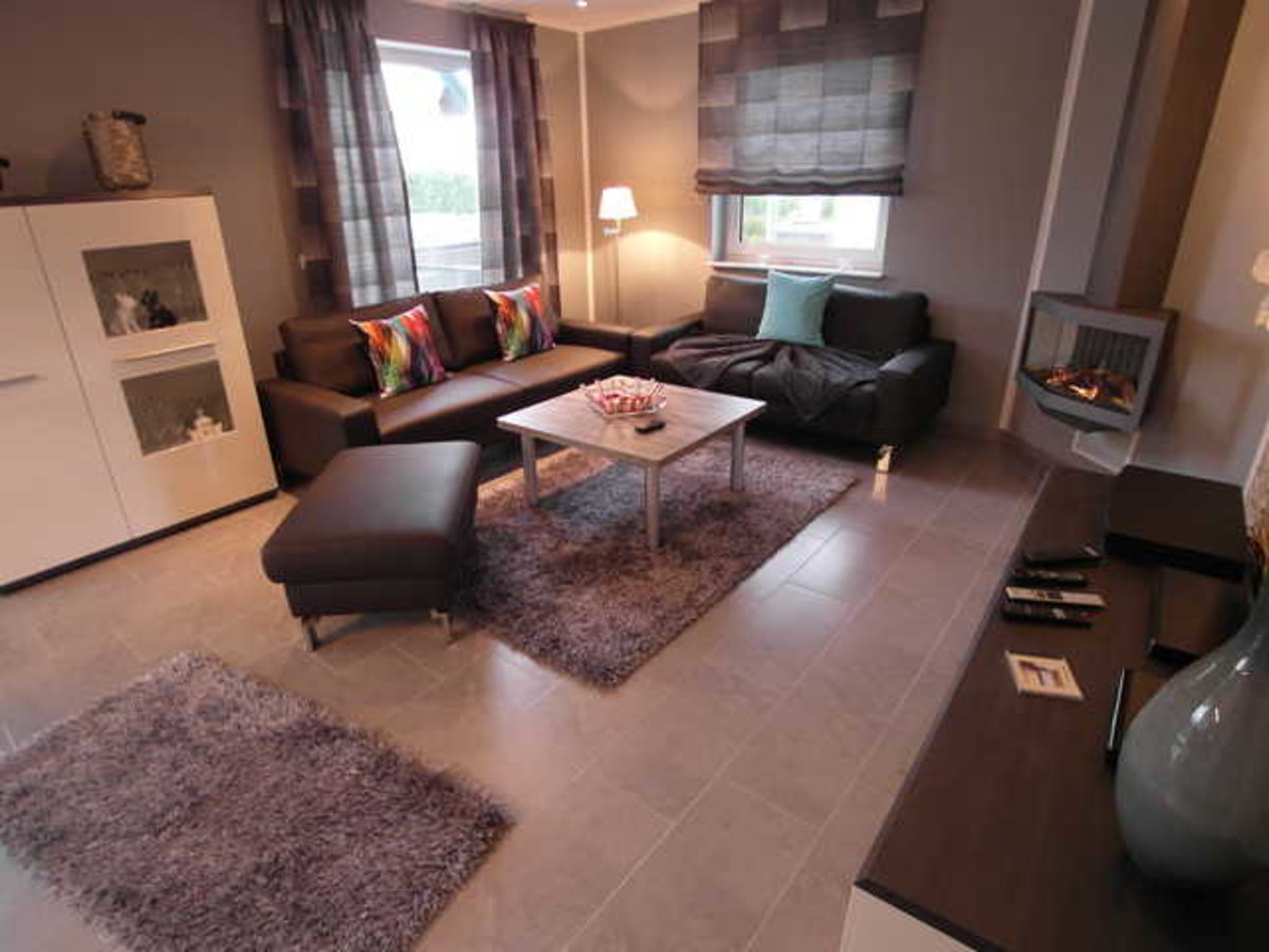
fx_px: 880
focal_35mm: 24
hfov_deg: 71.6
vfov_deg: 56.8
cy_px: 476
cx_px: 634
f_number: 1.8
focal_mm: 5.2
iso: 200
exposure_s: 1/20
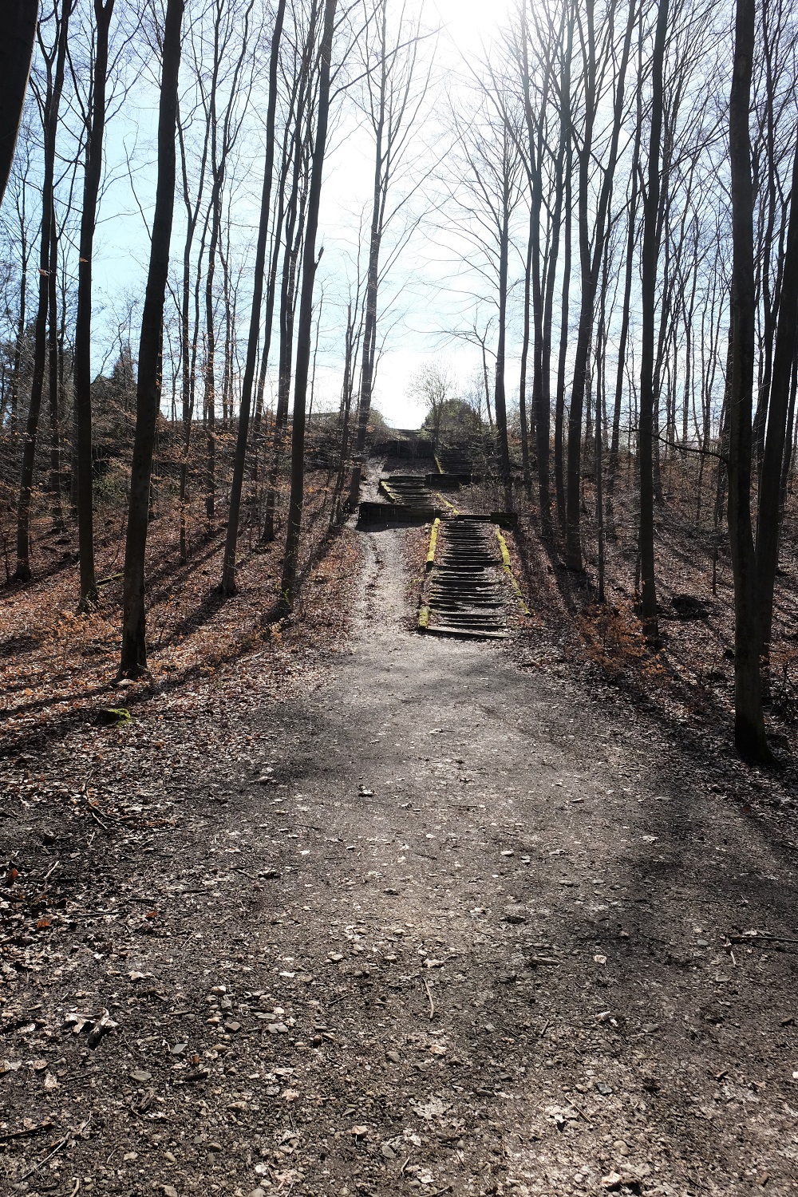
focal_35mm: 27
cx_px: 399
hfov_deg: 47.9
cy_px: 598
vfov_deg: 67.4
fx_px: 898
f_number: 5.6
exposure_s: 1/340
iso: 200
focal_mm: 18
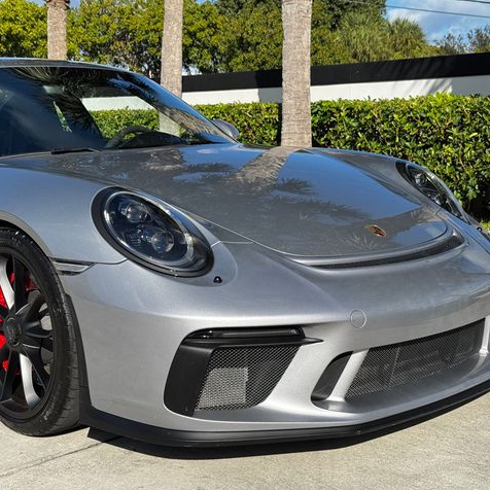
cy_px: 245
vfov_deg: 30.0
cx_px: 221
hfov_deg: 30.0
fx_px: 913
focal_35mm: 57
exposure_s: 1/2513
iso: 64
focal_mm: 6.76
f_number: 1.78
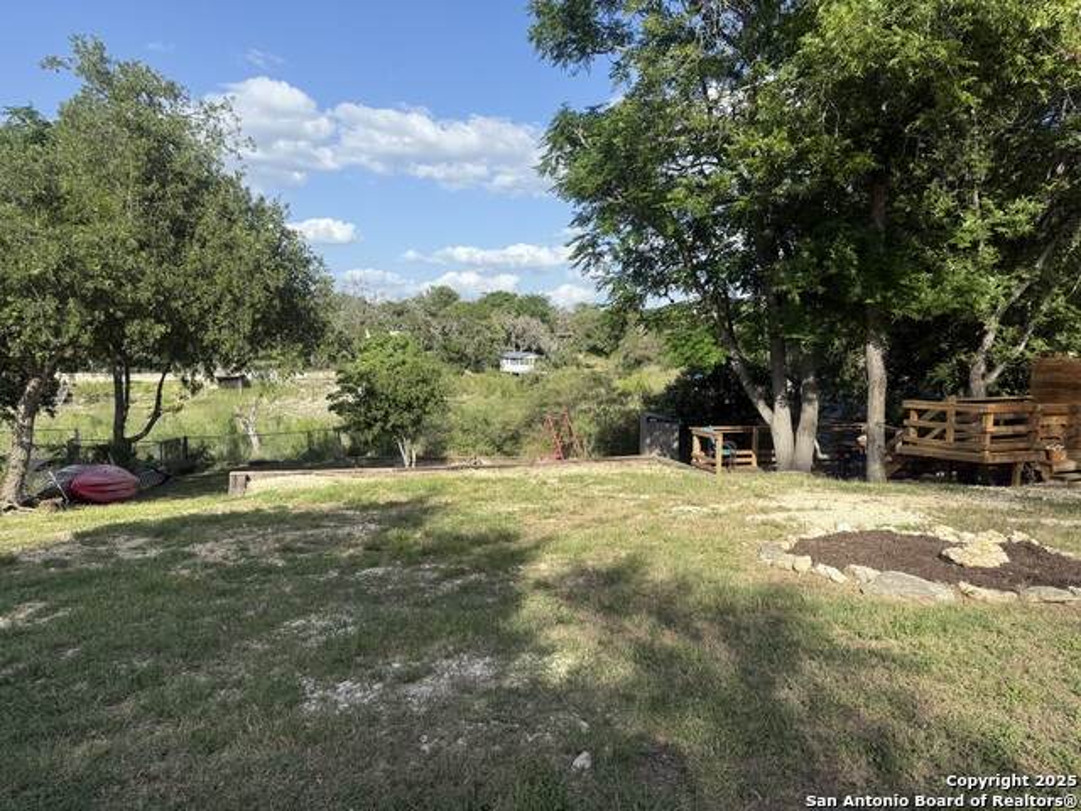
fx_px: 749
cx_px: 540
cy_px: 406
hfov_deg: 71.6
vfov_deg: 56.8
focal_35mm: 24
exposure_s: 1/2907
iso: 80
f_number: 1.78
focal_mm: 6.76
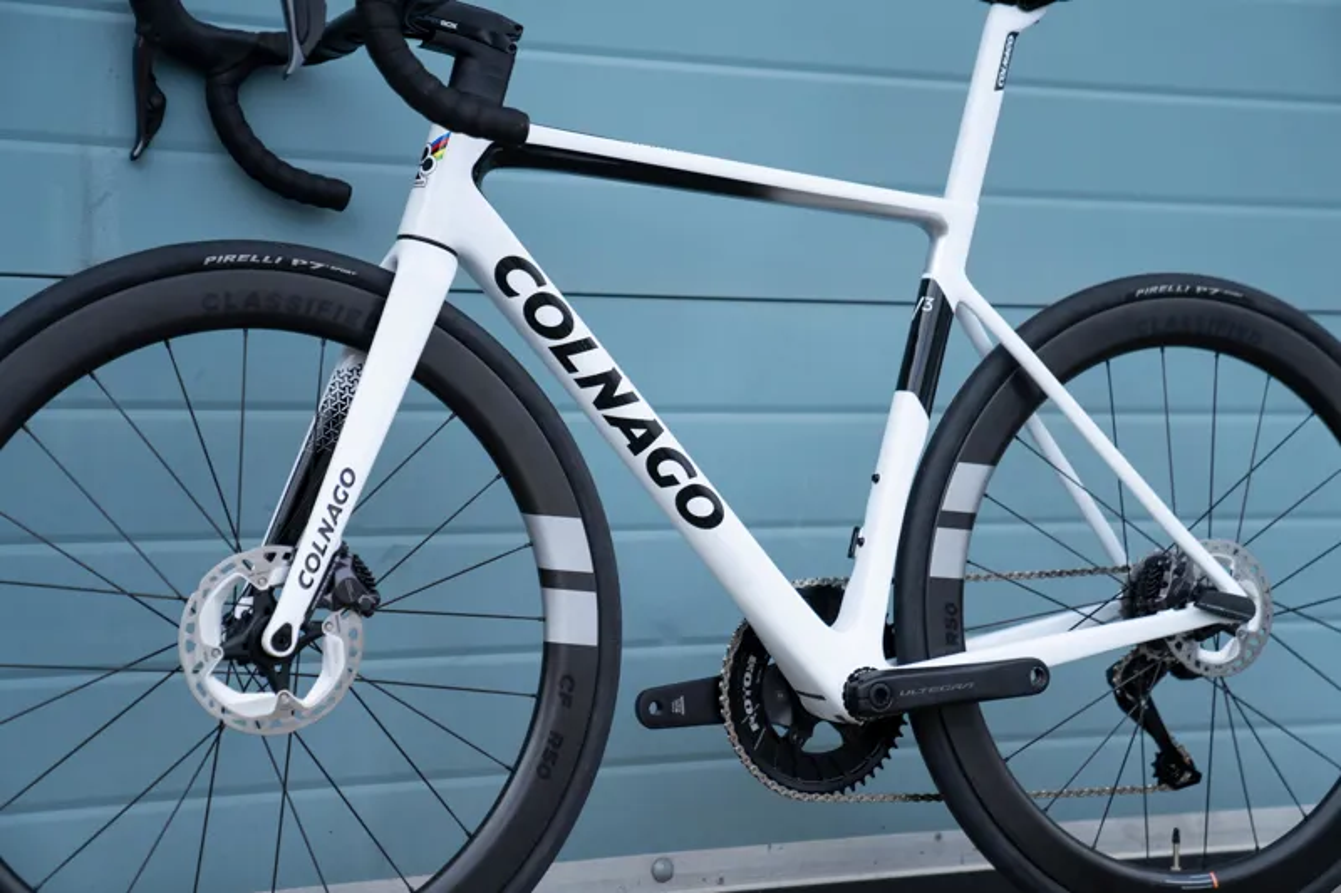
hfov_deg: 28.8
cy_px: 446
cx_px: 670
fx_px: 2607
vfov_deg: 19.4
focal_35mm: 70
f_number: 2.8
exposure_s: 1/3200
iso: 500
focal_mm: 70
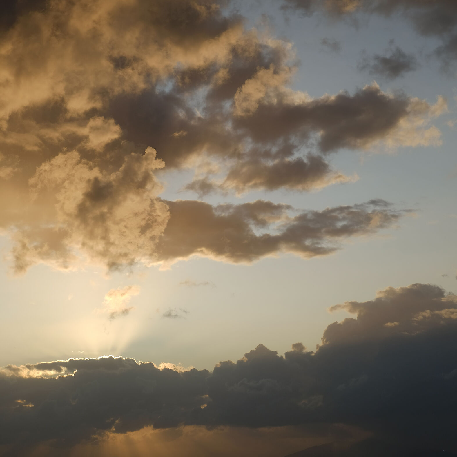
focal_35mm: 66
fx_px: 986
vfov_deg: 26.0
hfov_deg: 26.1
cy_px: 150
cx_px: 225
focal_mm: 34.3
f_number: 5.6
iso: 100
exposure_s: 1/800
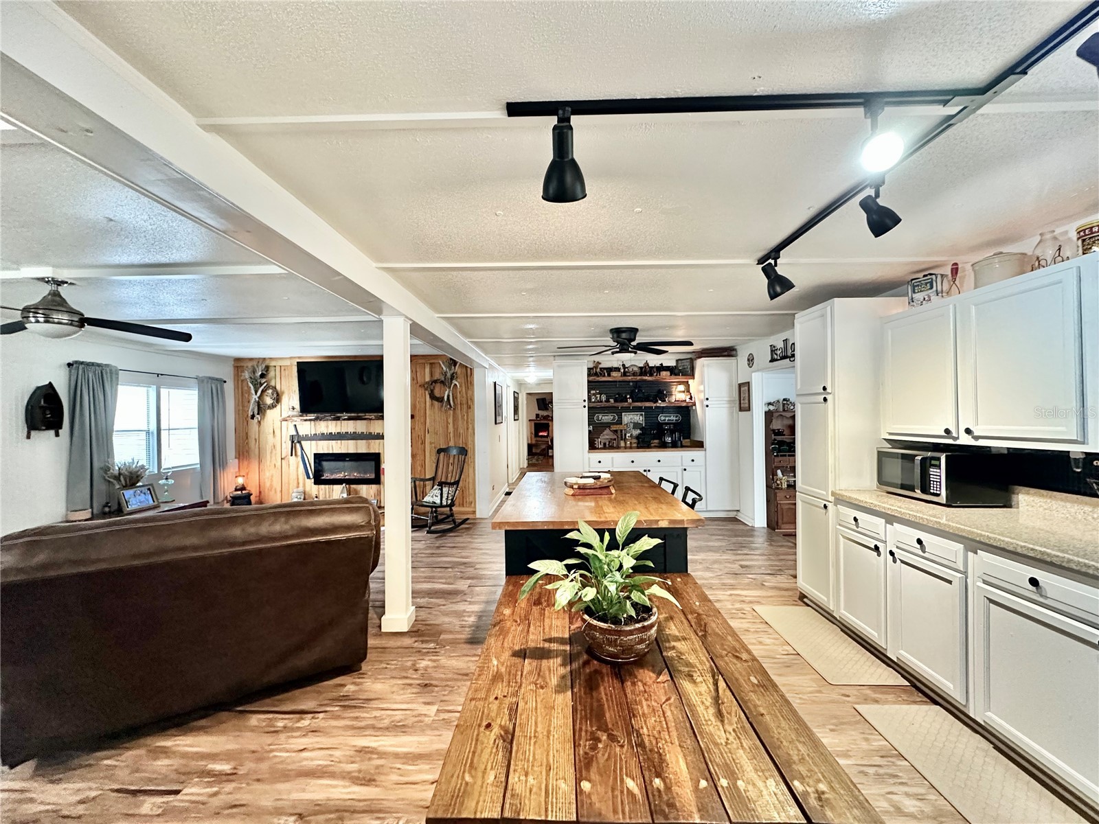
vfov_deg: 85.7
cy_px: 412
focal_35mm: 14
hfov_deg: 102.1
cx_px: 550
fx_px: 444
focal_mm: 2.22
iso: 640
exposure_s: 1/60
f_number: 2.2
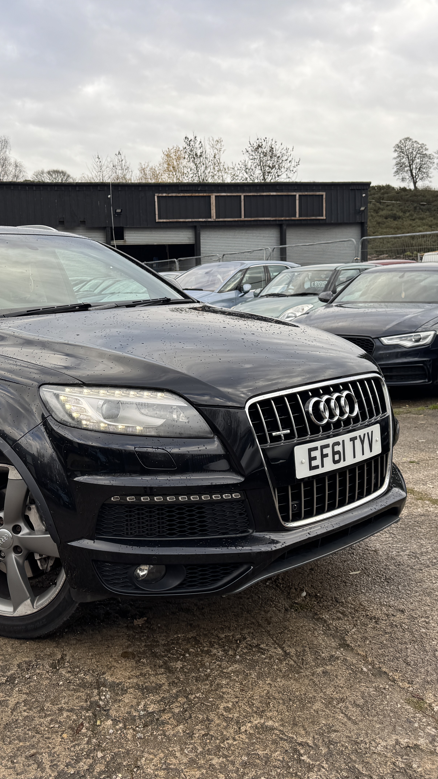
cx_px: 112
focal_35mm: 35
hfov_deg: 33.1
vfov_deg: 56.6
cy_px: 389
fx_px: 723
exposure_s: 1/436
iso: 80
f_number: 1.78
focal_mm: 6.76
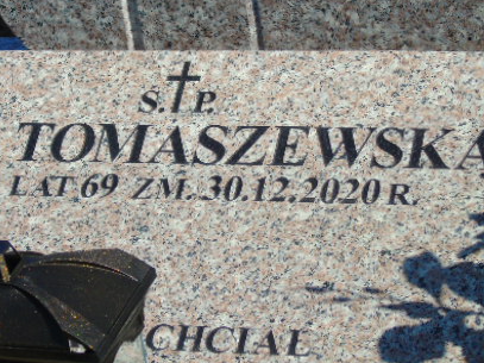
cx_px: 200
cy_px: 202
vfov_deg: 8.7
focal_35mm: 170
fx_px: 2376
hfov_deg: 11.6
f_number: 4.4
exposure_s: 1/1000
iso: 80
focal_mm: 19
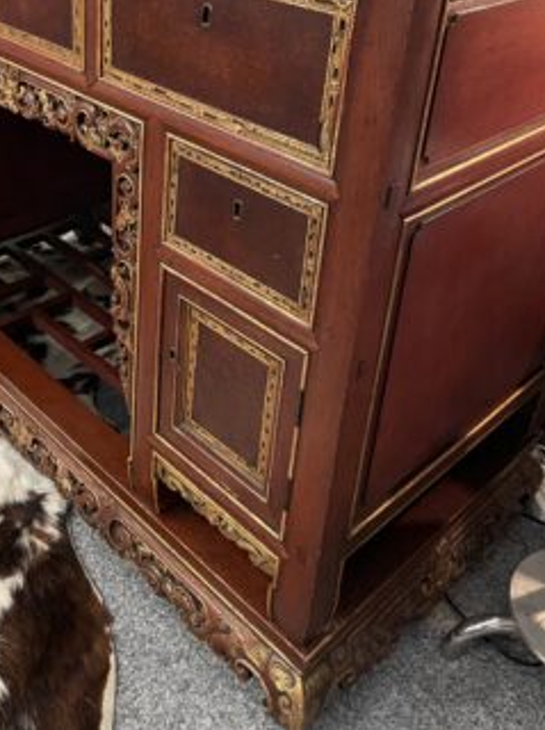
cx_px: 155
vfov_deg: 47.5
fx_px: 800
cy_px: 200
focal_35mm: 38
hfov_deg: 37.0
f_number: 1.6
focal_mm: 4.2
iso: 640
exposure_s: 1/25
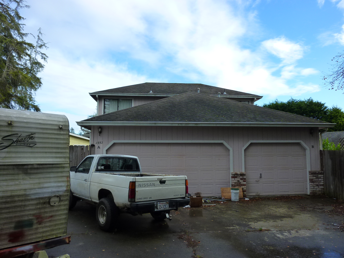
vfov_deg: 54.9
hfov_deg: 69.4
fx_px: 248
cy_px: 129
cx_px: 172
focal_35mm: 25
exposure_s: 1/400
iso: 125
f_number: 3.3
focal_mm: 4.5
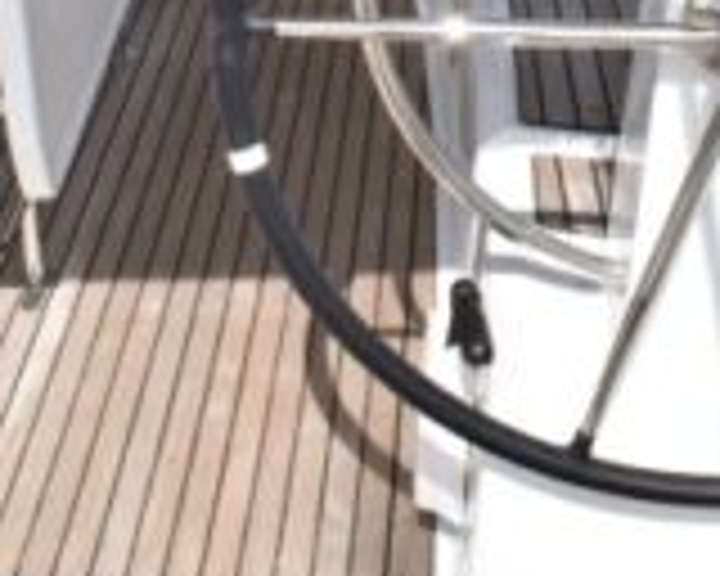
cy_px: -155
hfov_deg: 24.1
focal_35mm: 79
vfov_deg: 18.2
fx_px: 1683
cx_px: 428
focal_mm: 18
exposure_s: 1/80
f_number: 22
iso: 200
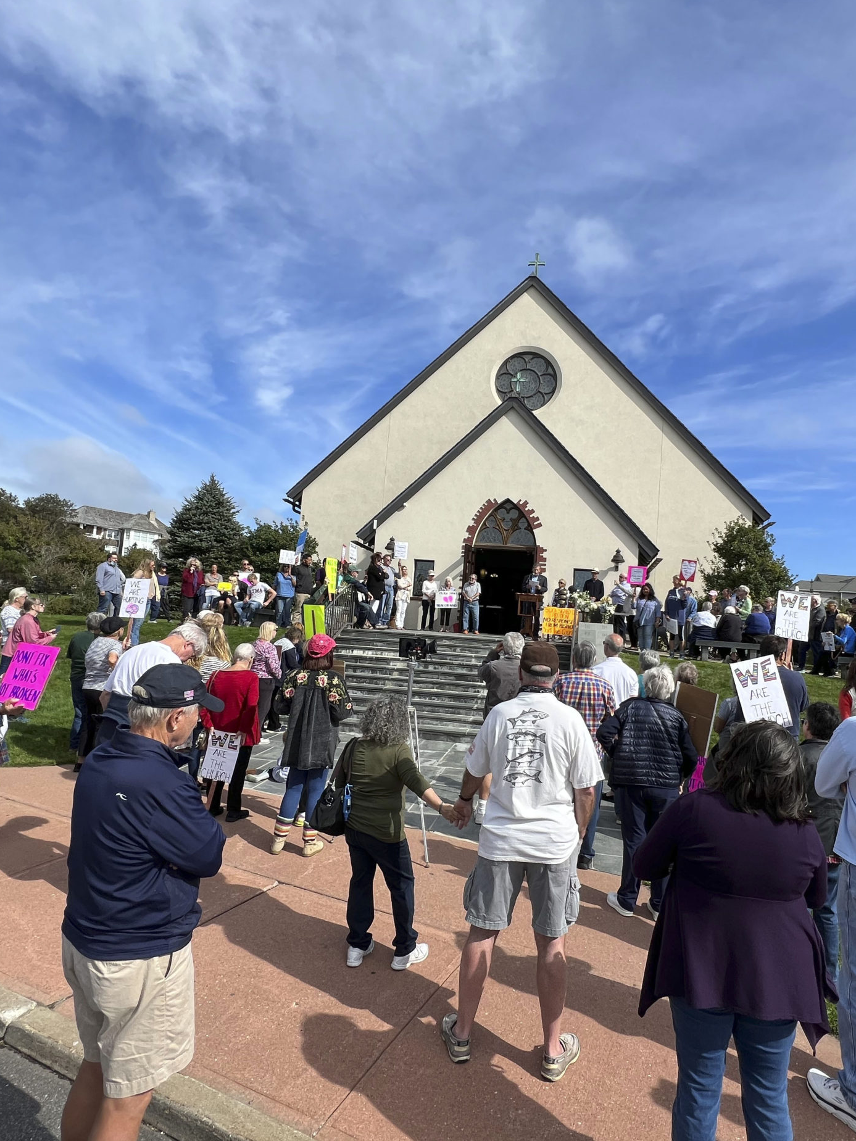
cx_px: 502
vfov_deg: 87.7
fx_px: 593
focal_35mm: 18
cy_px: 589
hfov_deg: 71.1
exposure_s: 1/2137
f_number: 1.8
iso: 32
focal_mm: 1.57
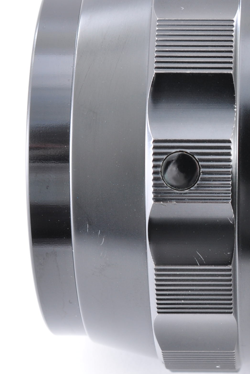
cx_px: 281
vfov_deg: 16.6
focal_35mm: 123
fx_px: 1281
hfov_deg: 11.0
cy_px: 153
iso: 200
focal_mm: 40
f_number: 16
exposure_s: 1/200
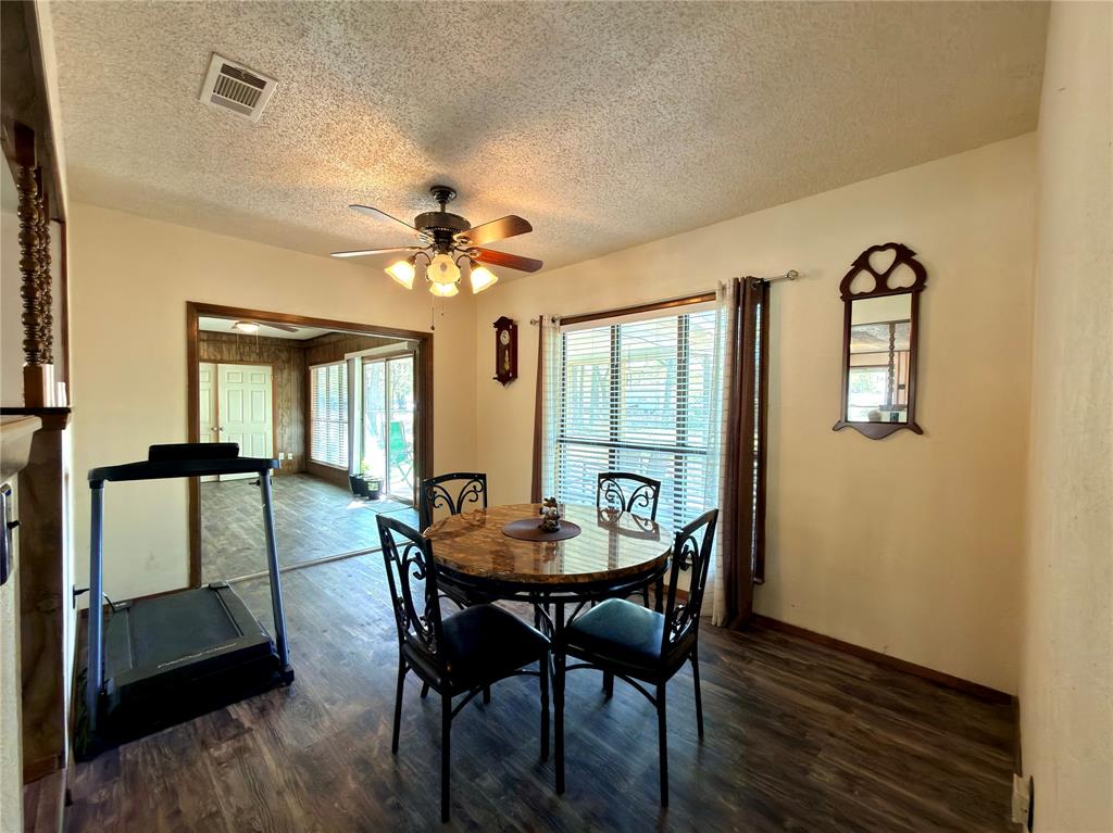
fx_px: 450
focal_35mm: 14
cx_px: 556
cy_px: 416
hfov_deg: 102.1
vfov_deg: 85.6
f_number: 2.2
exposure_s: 1/30
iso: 160
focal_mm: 2.22
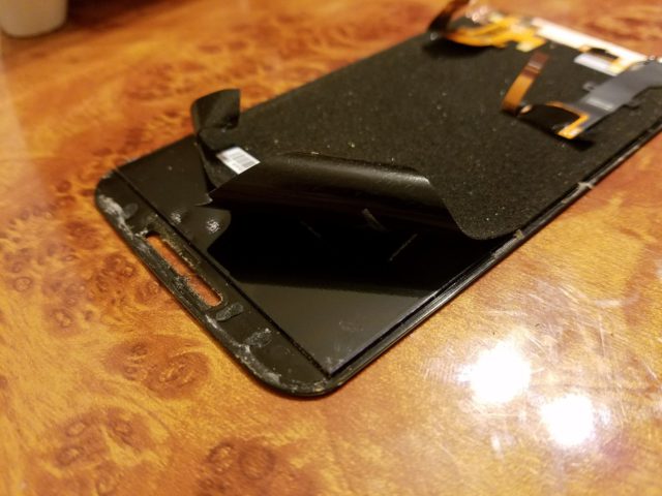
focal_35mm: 26
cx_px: 331
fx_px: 497
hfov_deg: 67.3
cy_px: 248
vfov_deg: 53.1
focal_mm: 4.2
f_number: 1.7
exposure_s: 1/14
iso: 200
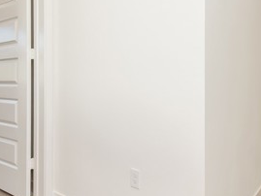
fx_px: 241
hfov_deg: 56.6
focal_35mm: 32
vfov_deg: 44.1
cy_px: 87
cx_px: 147
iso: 200
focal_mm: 14
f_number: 5
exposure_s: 1/100
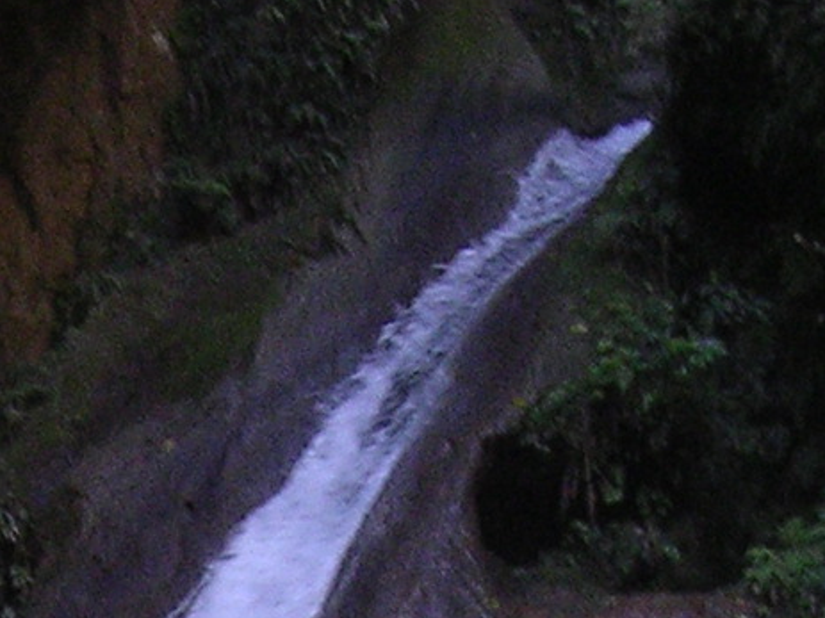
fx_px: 4003
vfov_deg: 8.4
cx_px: 84
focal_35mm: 168
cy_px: 1263
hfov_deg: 11.7
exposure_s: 1/60.1
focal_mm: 5.8
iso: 194
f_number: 2.8
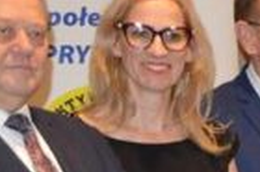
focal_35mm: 223
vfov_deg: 6.0
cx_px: 646
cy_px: 313
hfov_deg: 8.4
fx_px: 1609
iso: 900
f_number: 4
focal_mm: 26
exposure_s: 1/60
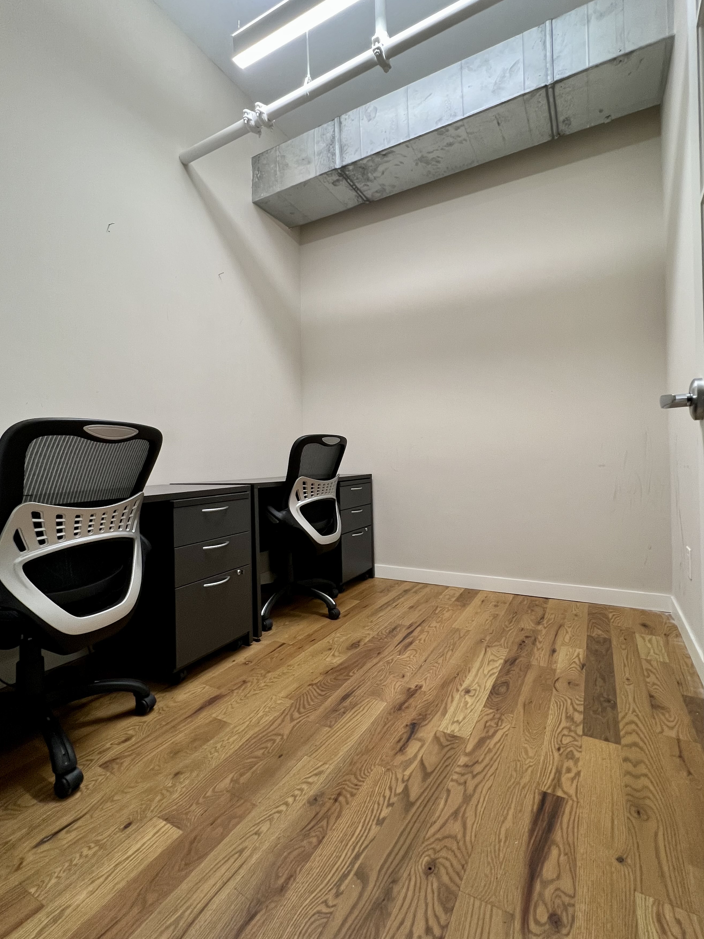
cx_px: 362
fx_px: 407
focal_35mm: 15
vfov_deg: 98.2
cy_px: 459
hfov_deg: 81.7
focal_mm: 1.57
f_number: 1.8
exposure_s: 1/60
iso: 160
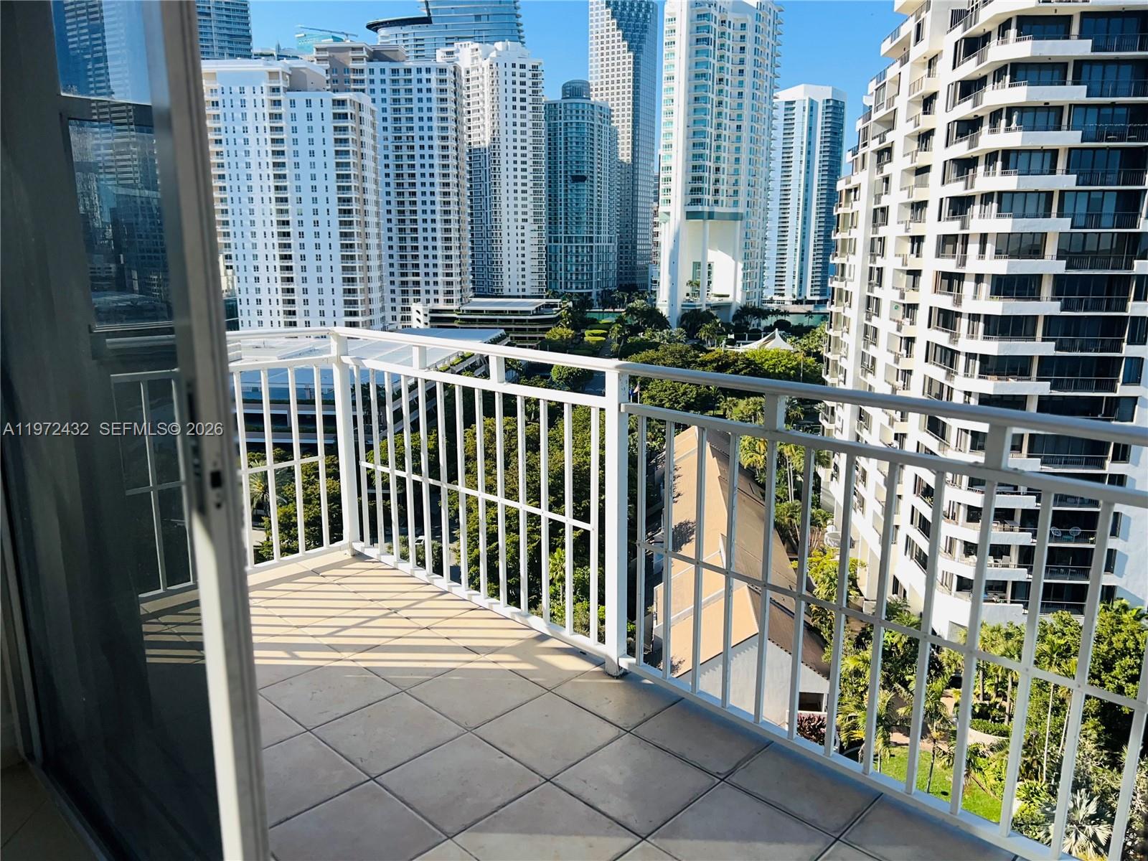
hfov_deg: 67.3
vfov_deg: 53.1
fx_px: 862
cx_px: 574
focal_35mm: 26
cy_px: 430
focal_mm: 5.7
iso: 50
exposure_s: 1/3704
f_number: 1.5
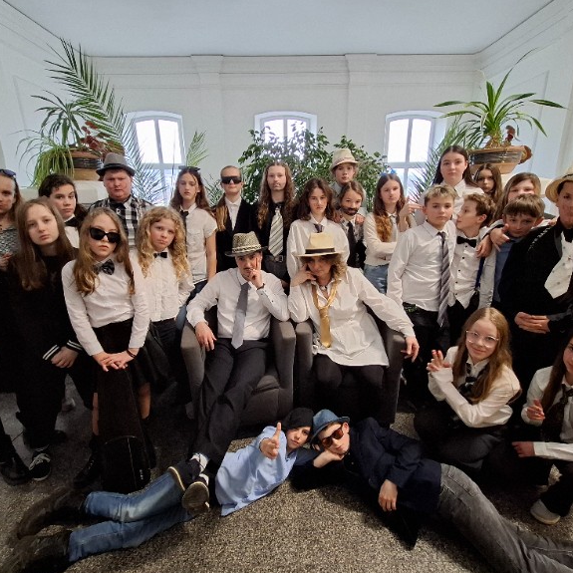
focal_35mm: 16
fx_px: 300
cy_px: 289
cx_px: 289
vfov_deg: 87.4
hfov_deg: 87.4
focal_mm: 1.74
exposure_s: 1/24
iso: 250
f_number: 2.2
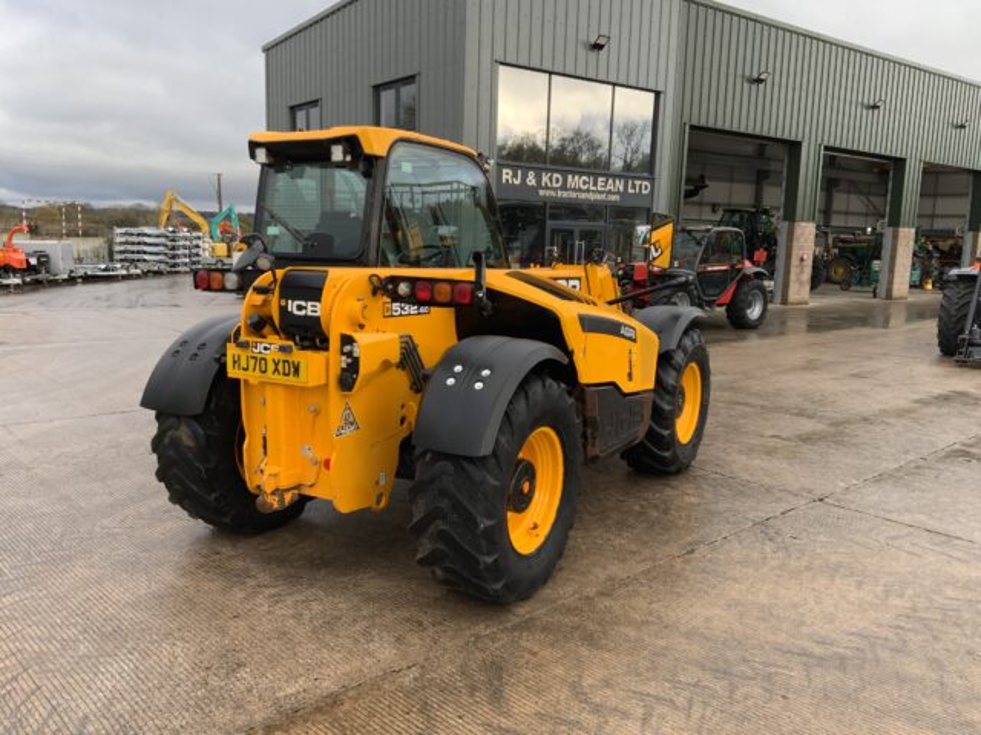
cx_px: 490
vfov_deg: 48.2
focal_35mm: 29
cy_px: 368
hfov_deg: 61.7
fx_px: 822
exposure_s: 1/180
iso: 16
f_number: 1.8
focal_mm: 3
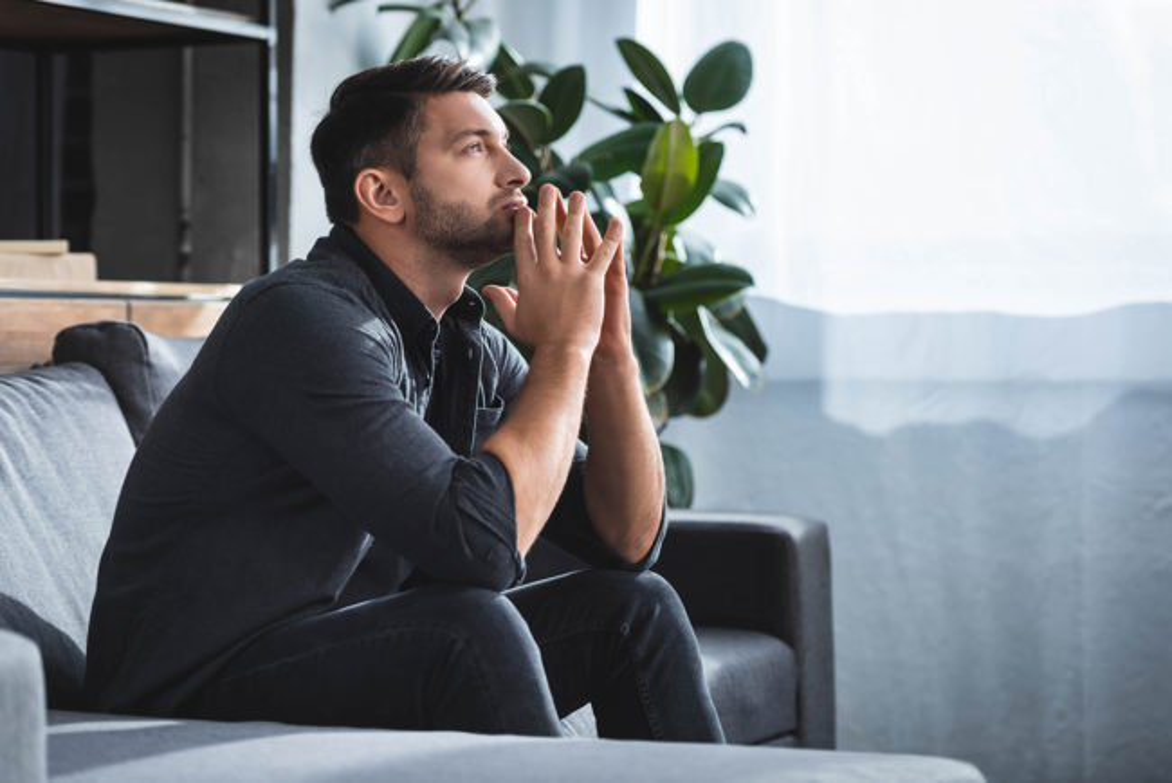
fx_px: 3257
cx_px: 586
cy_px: 392
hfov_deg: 20.4
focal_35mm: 100
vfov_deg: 13.7
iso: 125
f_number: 2.8
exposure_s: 1/200
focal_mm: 100
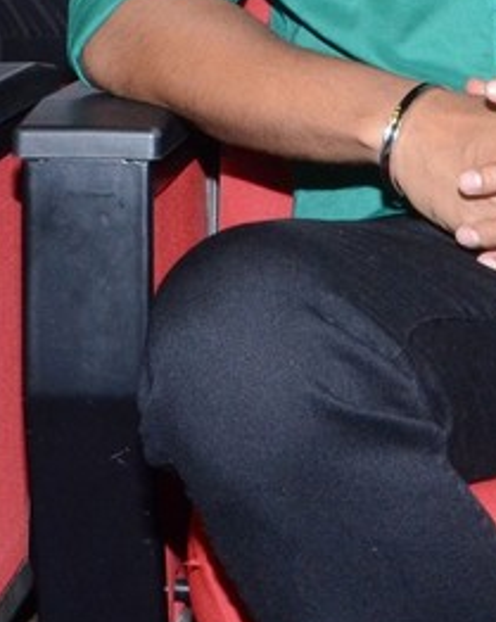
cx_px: 444
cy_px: -147
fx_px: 2503
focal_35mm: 136
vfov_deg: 13.7
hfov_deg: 11.2
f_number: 13
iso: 1250
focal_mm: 21
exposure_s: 1/125
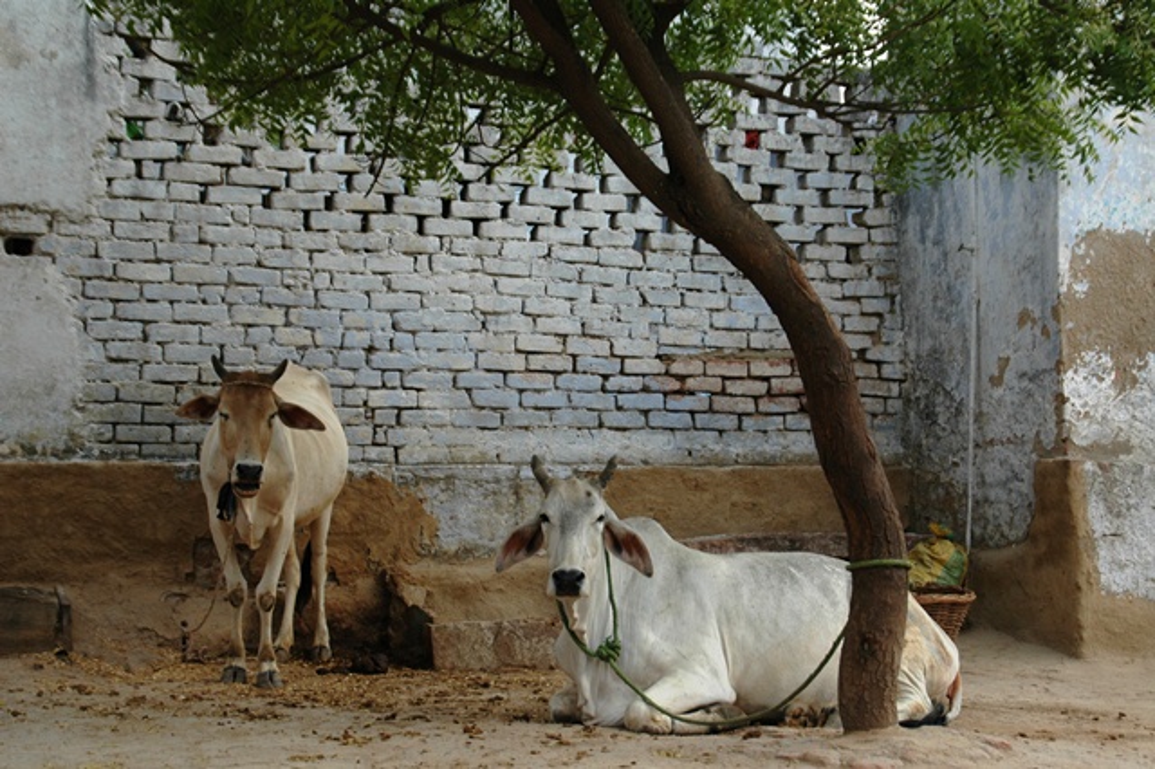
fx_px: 2020
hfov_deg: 31.9
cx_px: 578
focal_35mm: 63
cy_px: 384
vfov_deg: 21.5
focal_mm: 42
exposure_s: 1/160
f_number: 6.3
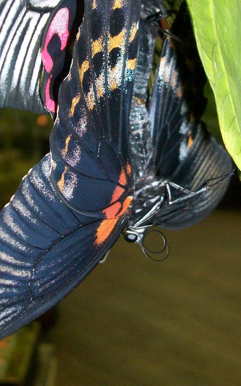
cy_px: 130
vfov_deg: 31.8
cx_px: 95
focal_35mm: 64
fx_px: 673
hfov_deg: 20.3
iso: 160
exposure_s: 1/60
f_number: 2.8
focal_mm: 5.7
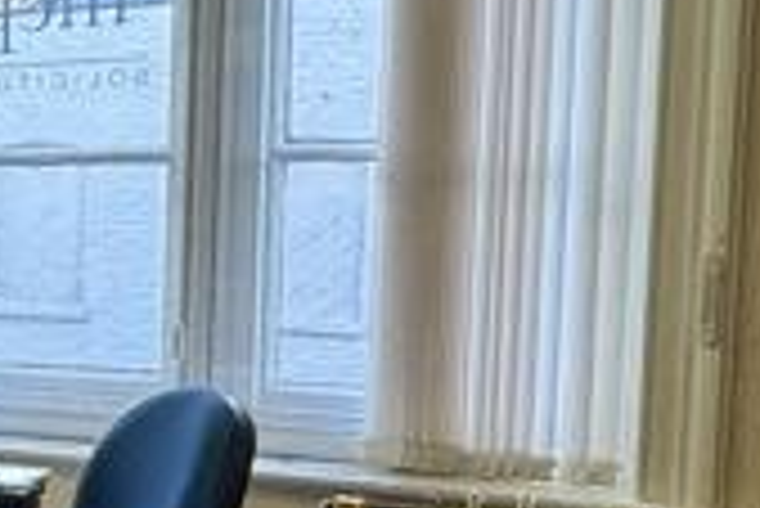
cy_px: 360
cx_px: -823
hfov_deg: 16.5
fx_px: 1859
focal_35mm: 88
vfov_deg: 15.5
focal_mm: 2.22
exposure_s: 1/100
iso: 200
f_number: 2.2
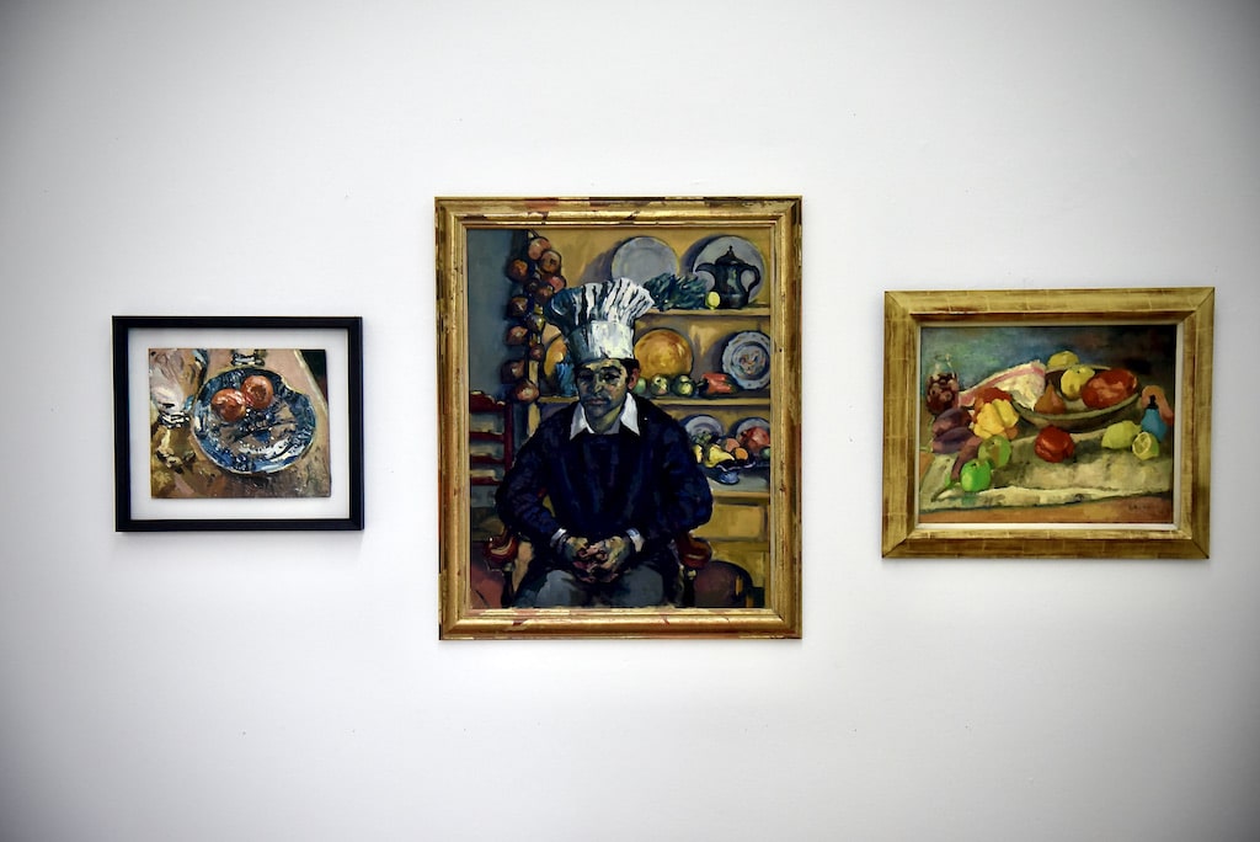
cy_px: 421
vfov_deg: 27.0
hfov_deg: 39.6
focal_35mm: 50
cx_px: 630
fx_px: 1751
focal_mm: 50
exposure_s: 1/60
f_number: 4
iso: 2000
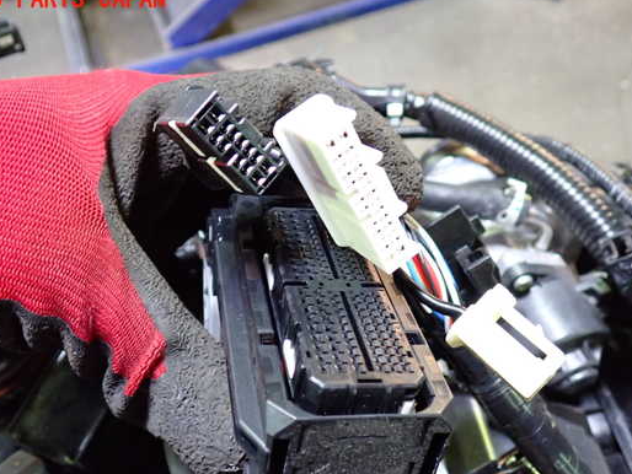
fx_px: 639
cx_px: 311
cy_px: 260
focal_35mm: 35
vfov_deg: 40.7
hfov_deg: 52.6
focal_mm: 5.4
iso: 500
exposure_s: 1/30
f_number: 2.3
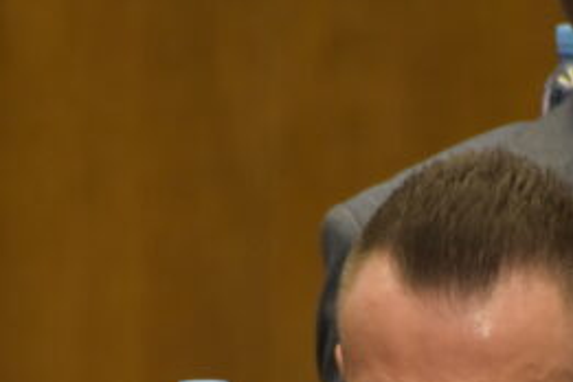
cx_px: 369
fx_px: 18255
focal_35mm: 1147
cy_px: 468
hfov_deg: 1.8
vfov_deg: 1.2
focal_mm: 260
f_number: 6
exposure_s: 1/125
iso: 1600
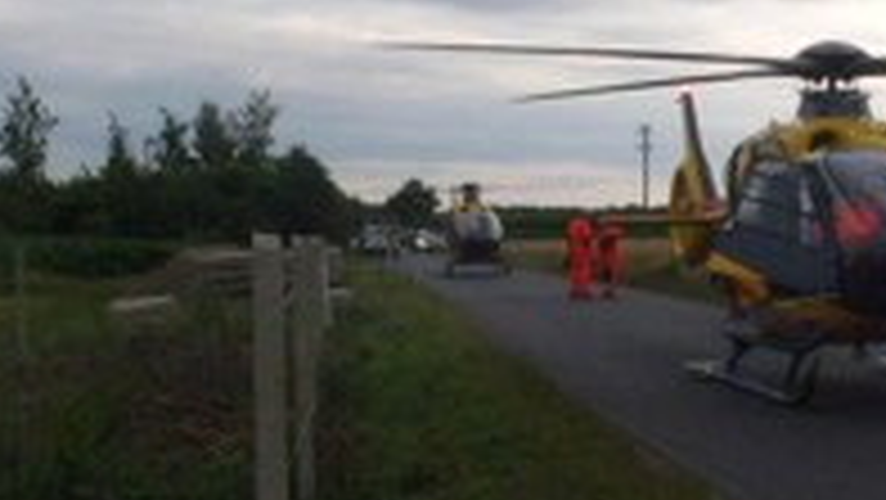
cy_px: 273
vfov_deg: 18.6
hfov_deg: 32.0
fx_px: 1528
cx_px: 607
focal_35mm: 65
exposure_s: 1/250
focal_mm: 5
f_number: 11
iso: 400
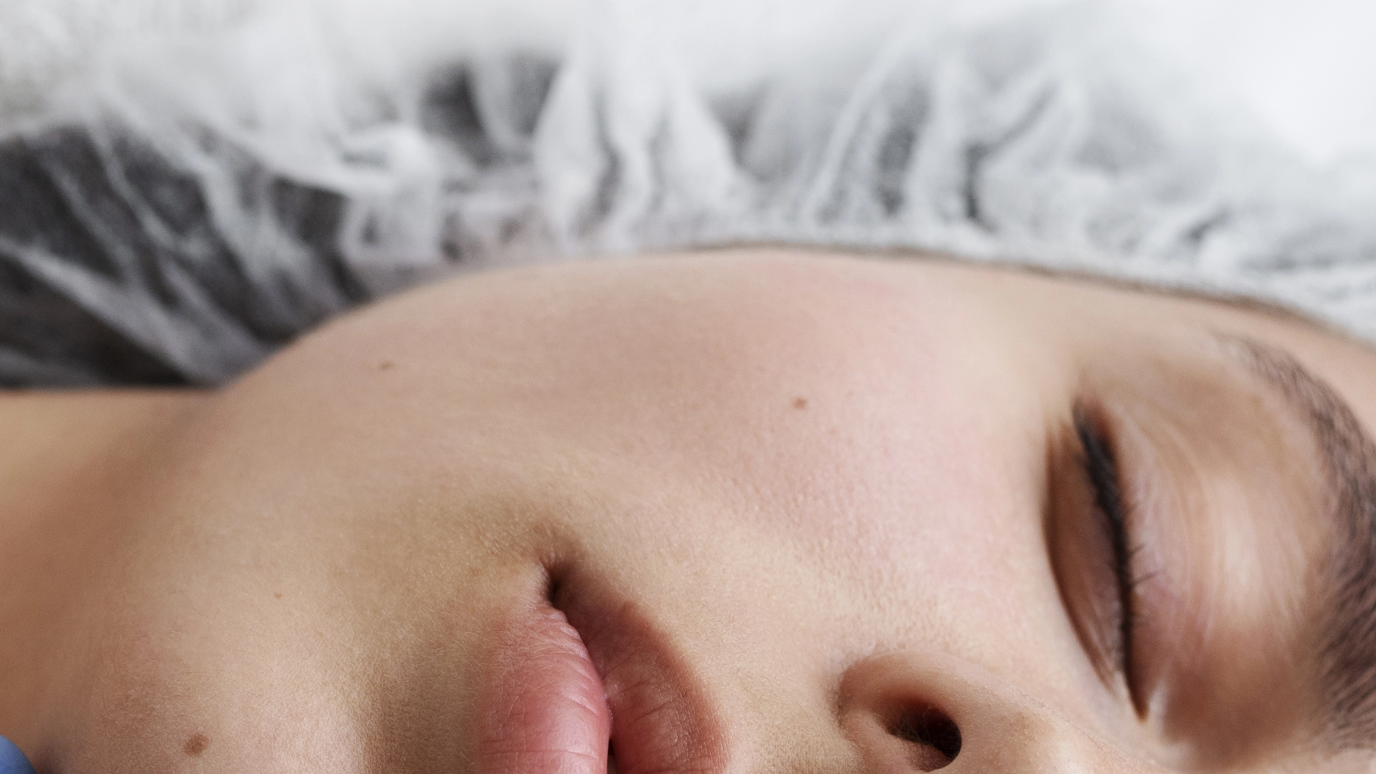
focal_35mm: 124
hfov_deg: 17.2
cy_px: 998
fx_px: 4524
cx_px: 320
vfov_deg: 9.6
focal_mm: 50
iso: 640
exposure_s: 1/500
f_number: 5
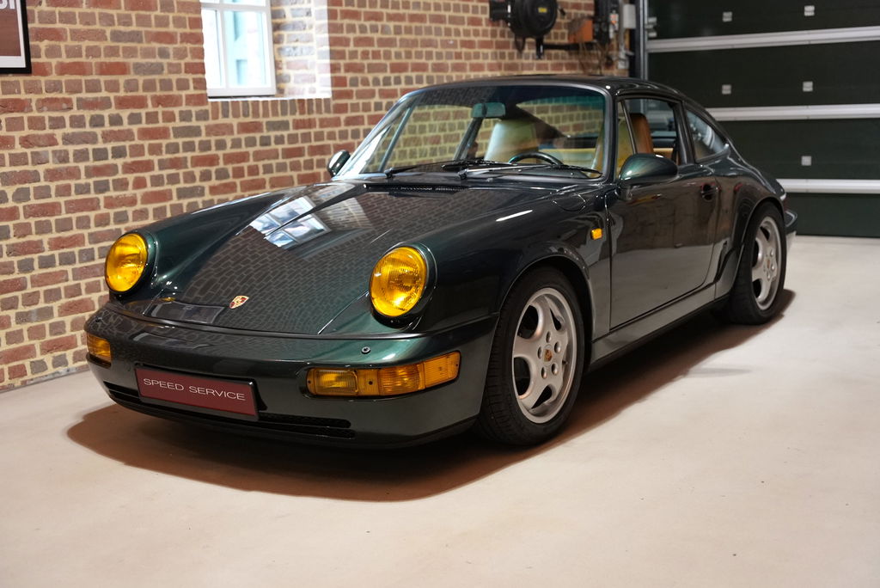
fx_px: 1154
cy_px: 294
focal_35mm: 47
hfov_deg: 41.7
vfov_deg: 28.6
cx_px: 440
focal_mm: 47.2
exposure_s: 1/160
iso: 6400
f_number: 2.8
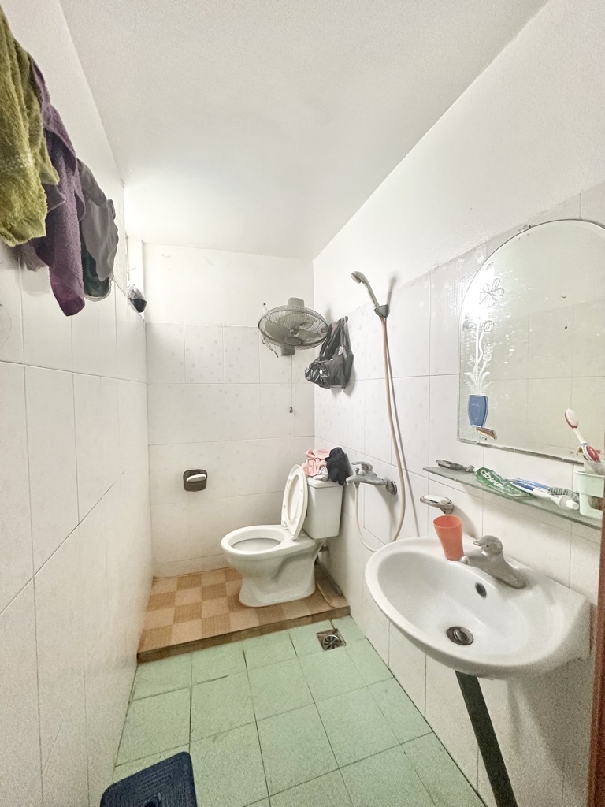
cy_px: 404
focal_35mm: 14
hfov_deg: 85.7
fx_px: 326
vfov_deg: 102.1
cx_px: 302
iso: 250
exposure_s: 1/100
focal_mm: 2.22
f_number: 2.2
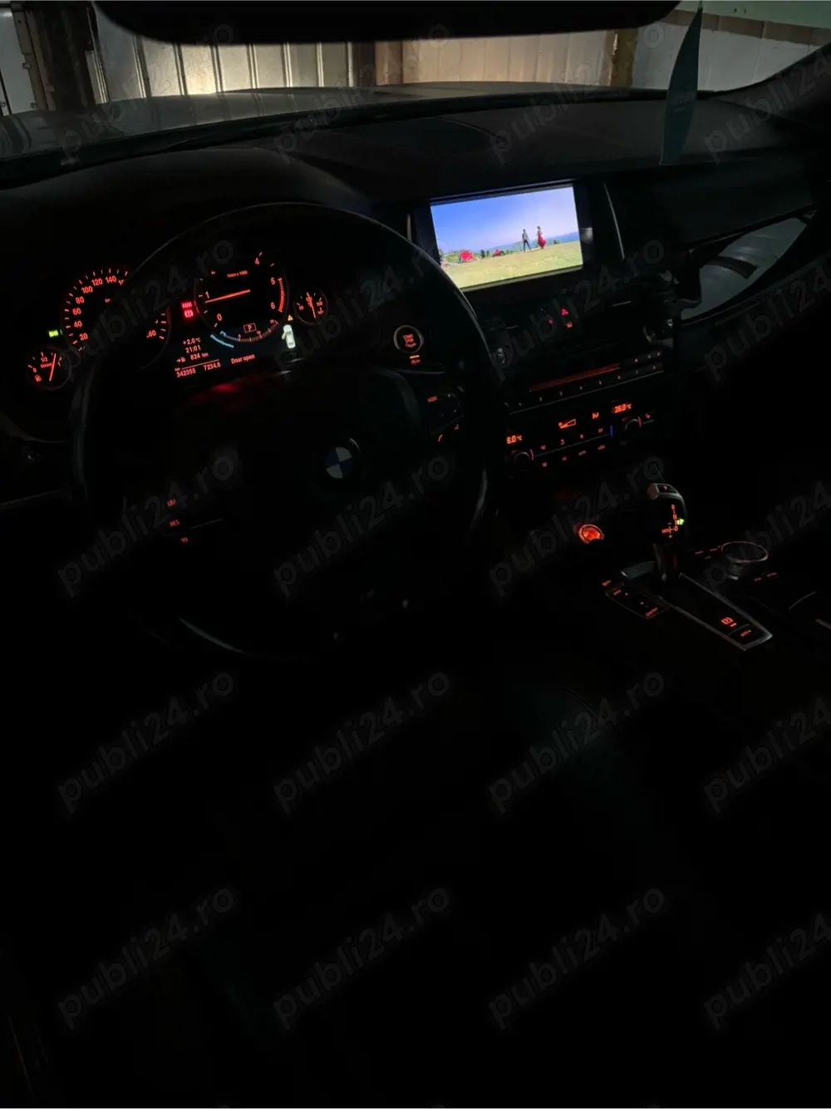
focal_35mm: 24
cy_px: 554
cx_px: 416
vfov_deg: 71.6
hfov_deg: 56.8
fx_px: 768
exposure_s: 1/29
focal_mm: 6.76
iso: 1250
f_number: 1.78
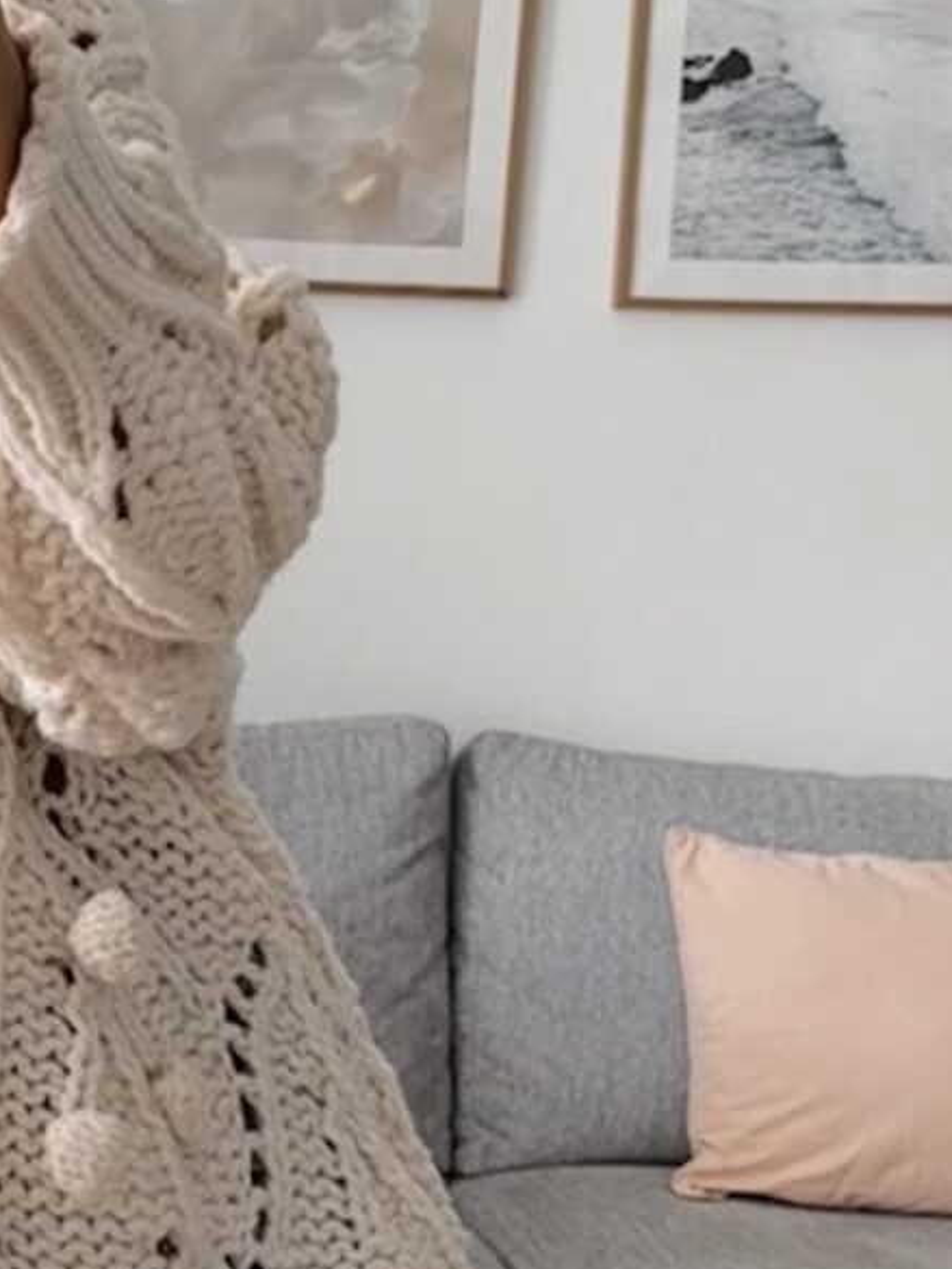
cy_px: 989
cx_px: -249
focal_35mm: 105
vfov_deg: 18.6
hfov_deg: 13.6
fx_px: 3849
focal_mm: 6.76
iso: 100
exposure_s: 1/172
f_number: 1.78
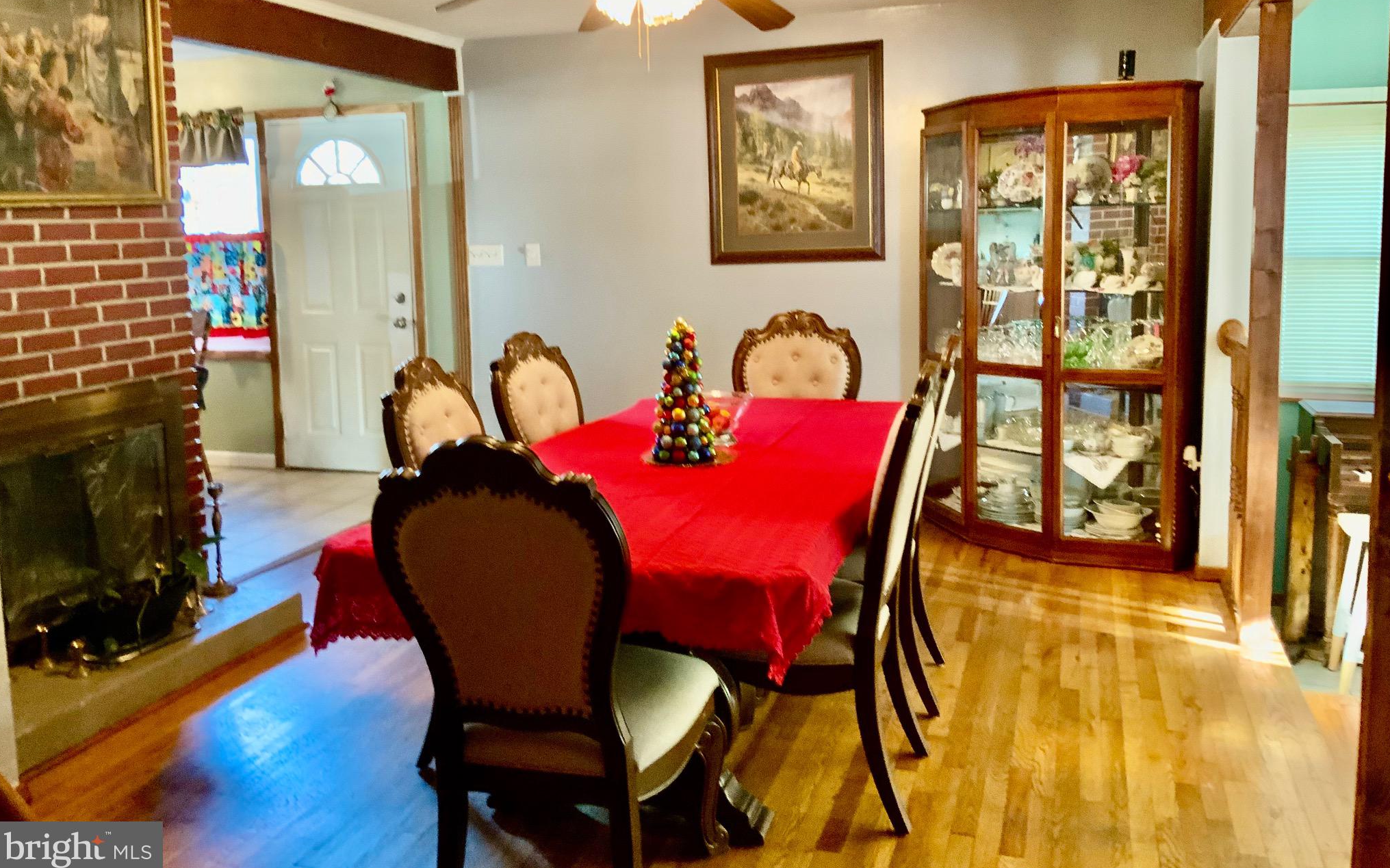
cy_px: 352
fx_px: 1174
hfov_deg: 61.2
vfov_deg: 40.4
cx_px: 693
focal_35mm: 31
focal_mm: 3
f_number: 1.8
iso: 250
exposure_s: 1/40
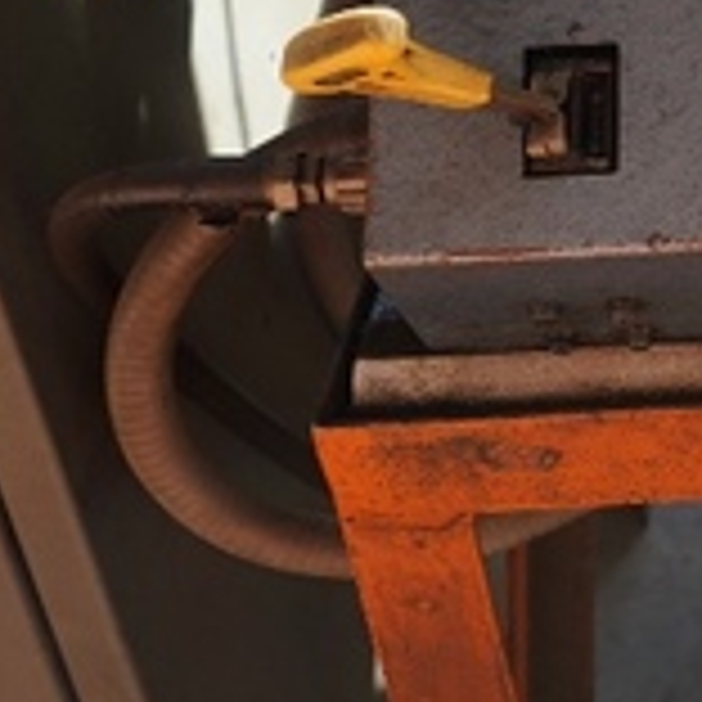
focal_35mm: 94
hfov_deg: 16.0
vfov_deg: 17.6
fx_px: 2157
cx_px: 1210
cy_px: -130
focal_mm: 16
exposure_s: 1/60
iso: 100
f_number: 4.5
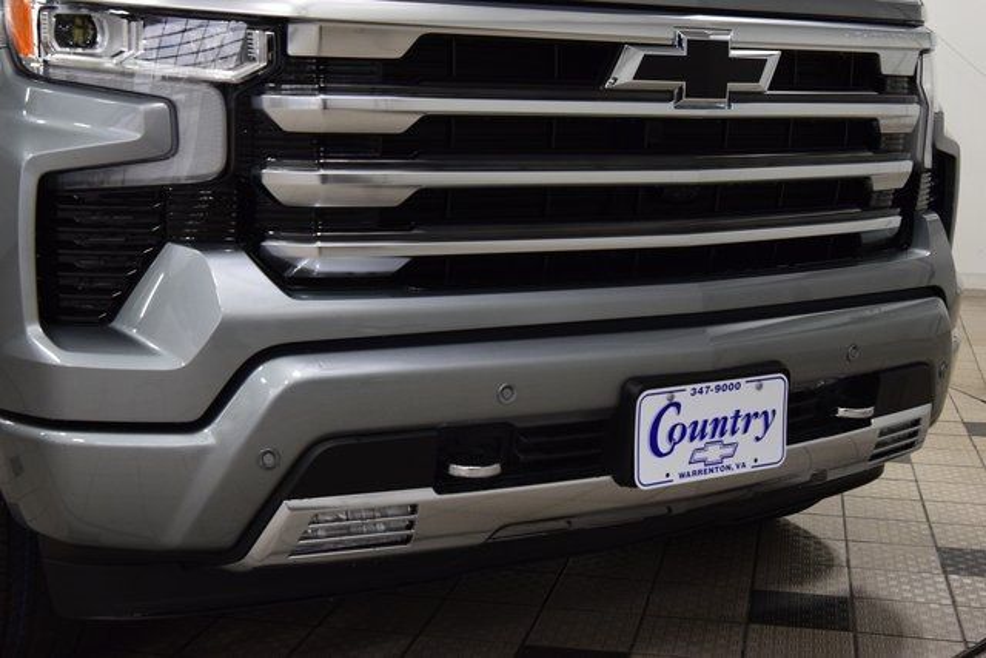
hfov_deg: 38.9
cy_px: 329
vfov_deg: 26.5
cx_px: 493
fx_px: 1397
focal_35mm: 51
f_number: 7.1
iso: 1600
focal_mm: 34
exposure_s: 1/60
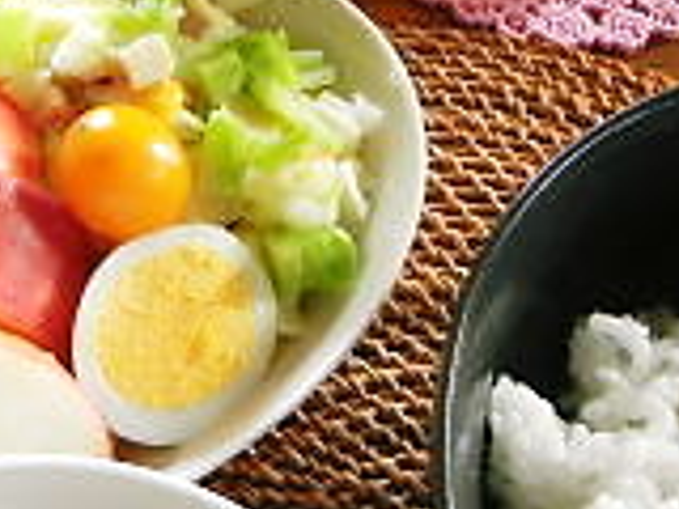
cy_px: 0
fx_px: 1471
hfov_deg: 25.6
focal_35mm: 75
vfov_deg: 19.1
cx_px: 153
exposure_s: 1/28.7
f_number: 3.5
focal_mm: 5.4
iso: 400
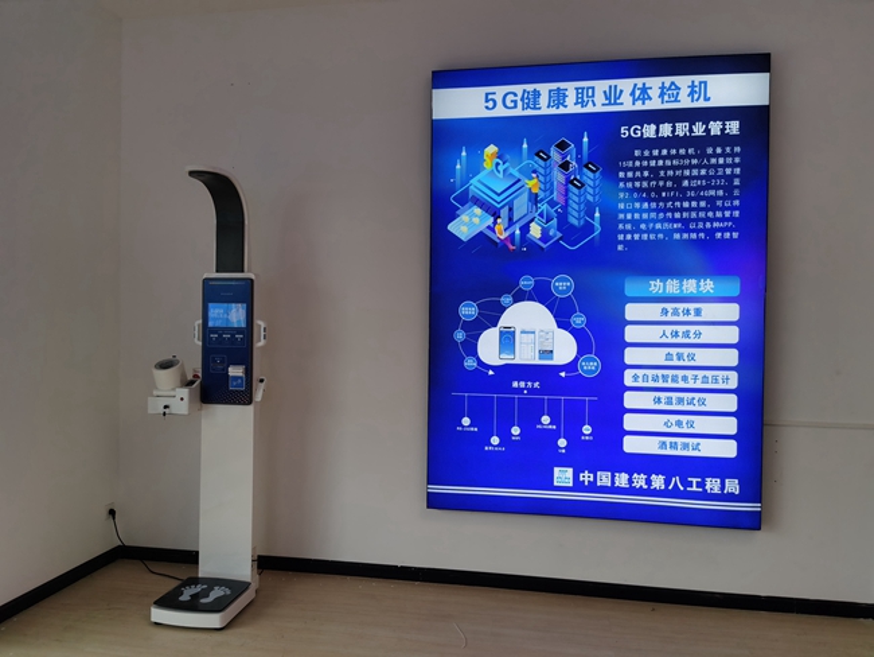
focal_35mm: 27
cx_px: 437
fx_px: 682
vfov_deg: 51.4
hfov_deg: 65.3
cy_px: 328
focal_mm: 5.56
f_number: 1.6
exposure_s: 1/485
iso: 50
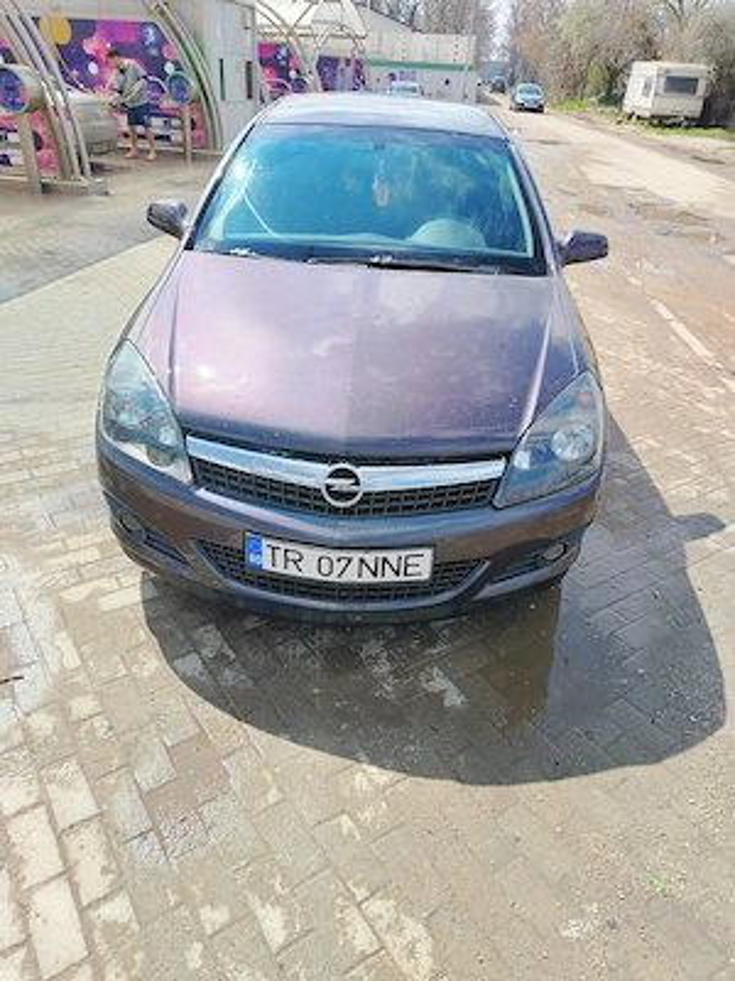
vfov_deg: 71.6
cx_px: 368
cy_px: 490
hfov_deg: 56.8
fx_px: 679
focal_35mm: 24
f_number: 1.75
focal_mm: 5.25
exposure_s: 1/536
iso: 100
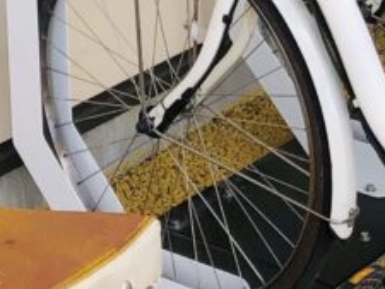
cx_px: 156
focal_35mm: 159
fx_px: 1769
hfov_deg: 12.4
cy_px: -513
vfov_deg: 8.2
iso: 20
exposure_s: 1/432
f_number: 1.8
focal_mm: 3.99
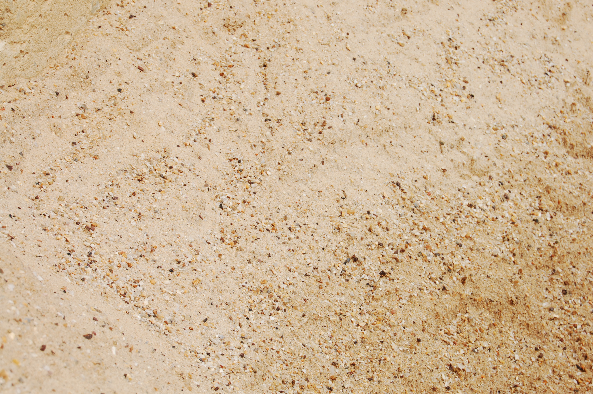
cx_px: 296
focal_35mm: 82
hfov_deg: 24.6
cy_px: 197
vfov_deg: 16.5
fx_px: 1358
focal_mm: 55
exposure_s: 1/500
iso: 200
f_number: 11
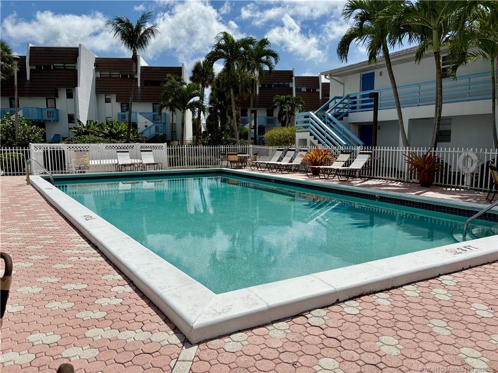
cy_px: 186
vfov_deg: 53.1
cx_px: 249
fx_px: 374
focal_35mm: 26
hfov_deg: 67.3
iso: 50
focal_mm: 5.96
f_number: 1.6
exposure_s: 1/10101
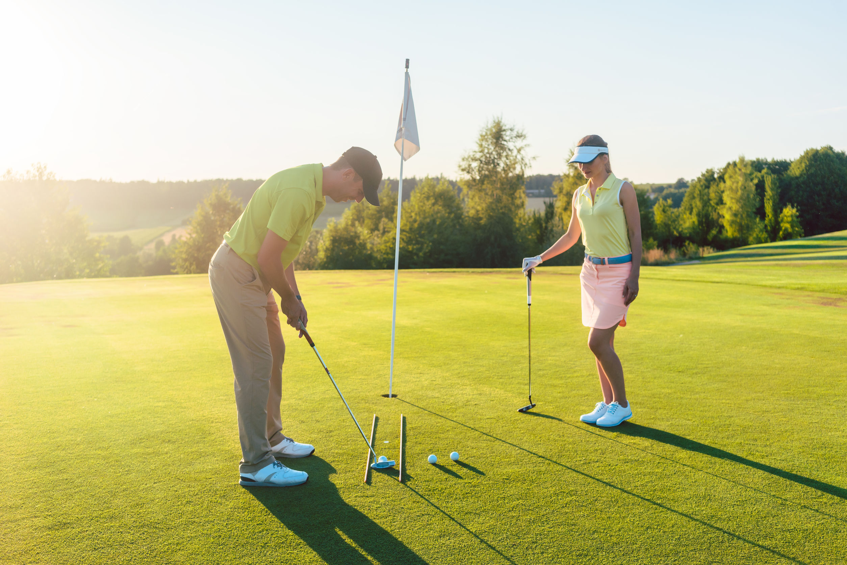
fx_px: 824
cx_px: 424
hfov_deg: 54.4
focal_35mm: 35
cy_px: 282
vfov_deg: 37.9
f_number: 3.5
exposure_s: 1/640
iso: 400
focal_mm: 35
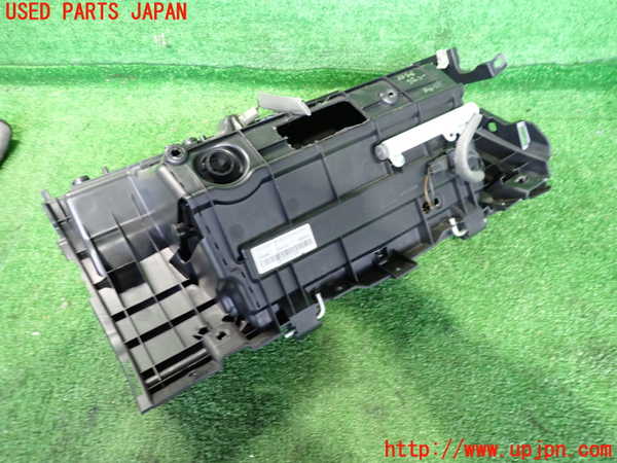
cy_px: 232
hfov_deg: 69.4
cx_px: 308
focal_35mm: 25
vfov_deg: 54.9
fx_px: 446
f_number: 2
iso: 800
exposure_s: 1/30
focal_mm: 4.5
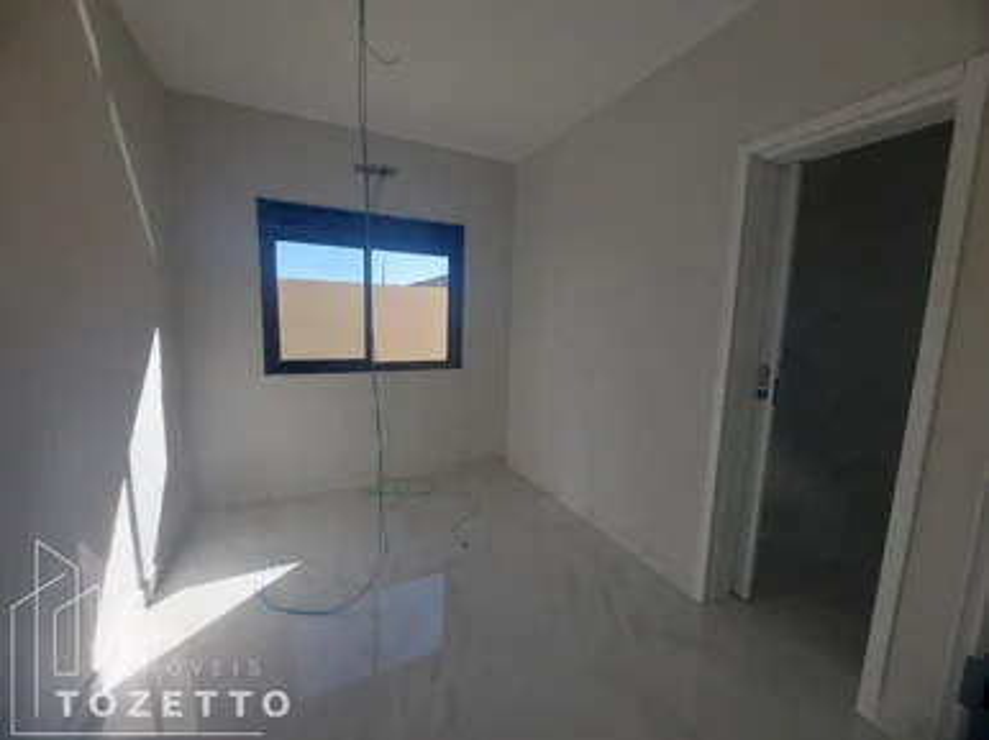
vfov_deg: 89.9
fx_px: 371
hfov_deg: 106.2
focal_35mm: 13
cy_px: 370
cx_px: 494
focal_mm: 1.74
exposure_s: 1/455
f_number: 2.2
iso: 50
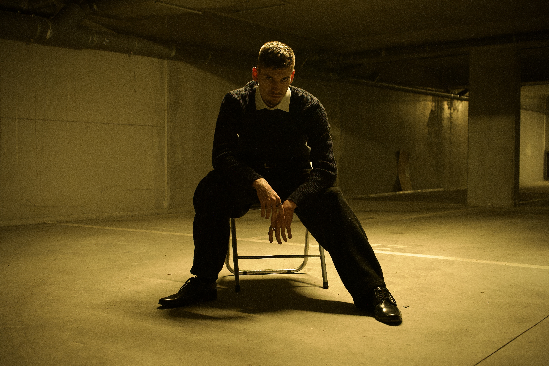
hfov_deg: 45.4
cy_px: 183
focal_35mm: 43
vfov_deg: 31.2
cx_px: 274
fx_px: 656
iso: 4000
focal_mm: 43
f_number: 5.6
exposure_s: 1/50
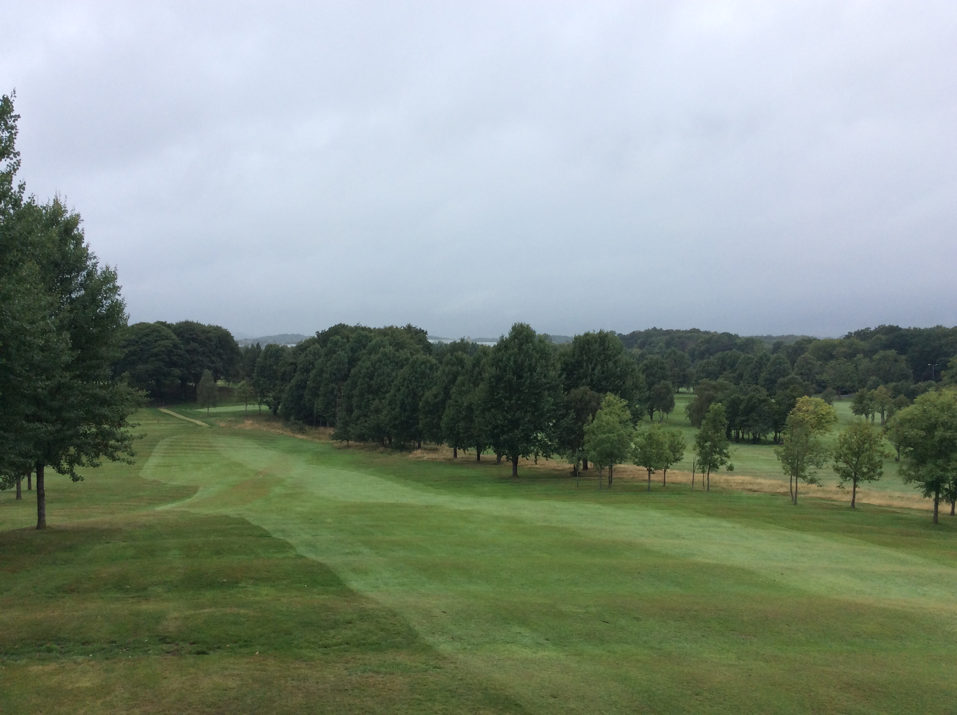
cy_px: 358
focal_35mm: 32
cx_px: 478
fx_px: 883
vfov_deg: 44.1
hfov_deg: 56.9
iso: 32
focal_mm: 3.3
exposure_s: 1/245
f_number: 2.4
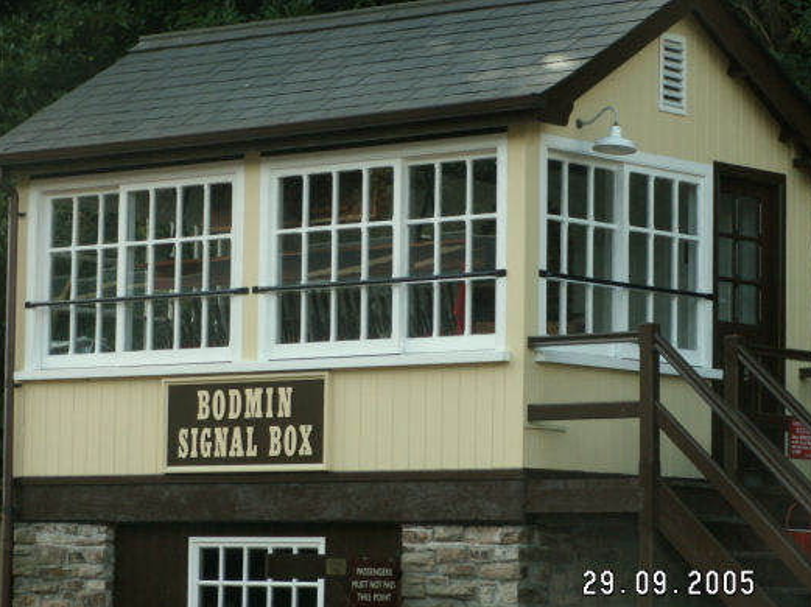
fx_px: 3184
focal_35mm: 136
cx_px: 364
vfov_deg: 10.9
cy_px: 300
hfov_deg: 14.5
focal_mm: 19.32
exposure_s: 1/80
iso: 50
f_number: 6.3
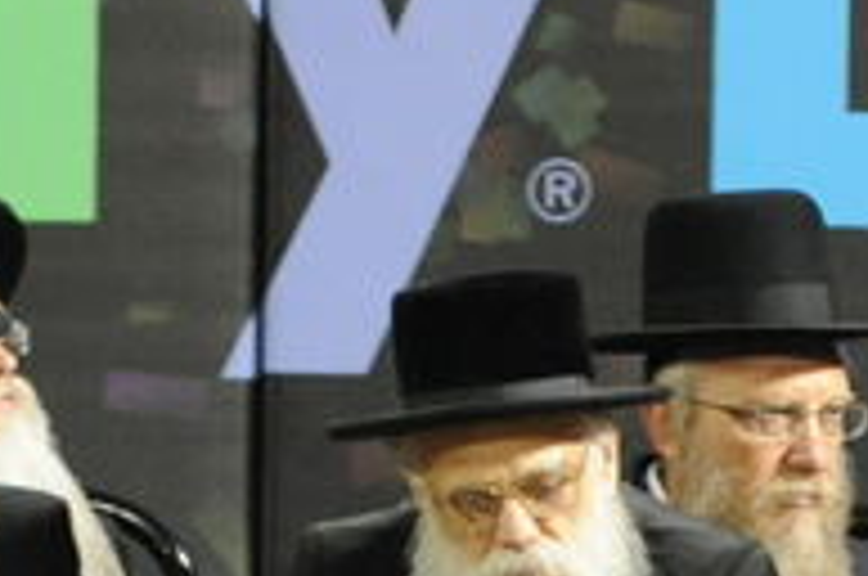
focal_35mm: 4359
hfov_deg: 0.5
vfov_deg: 0.3
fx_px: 104925
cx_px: 2177
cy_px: 1820
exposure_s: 1/250
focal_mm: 600
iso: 3200
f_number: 6.3
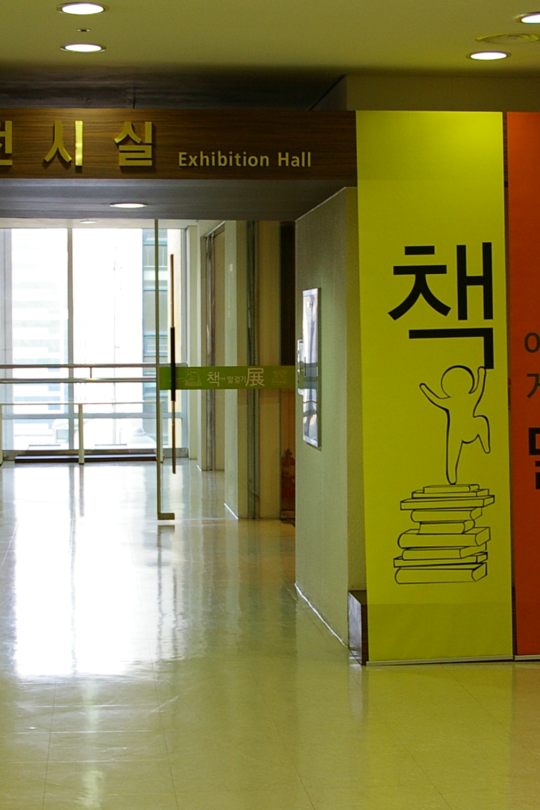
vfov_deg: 28.5
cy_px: 408
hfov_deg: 19.2
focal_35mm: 71
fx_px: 1597
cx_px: 216
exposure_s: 1/30
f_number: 5.6
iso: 400
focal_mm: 24
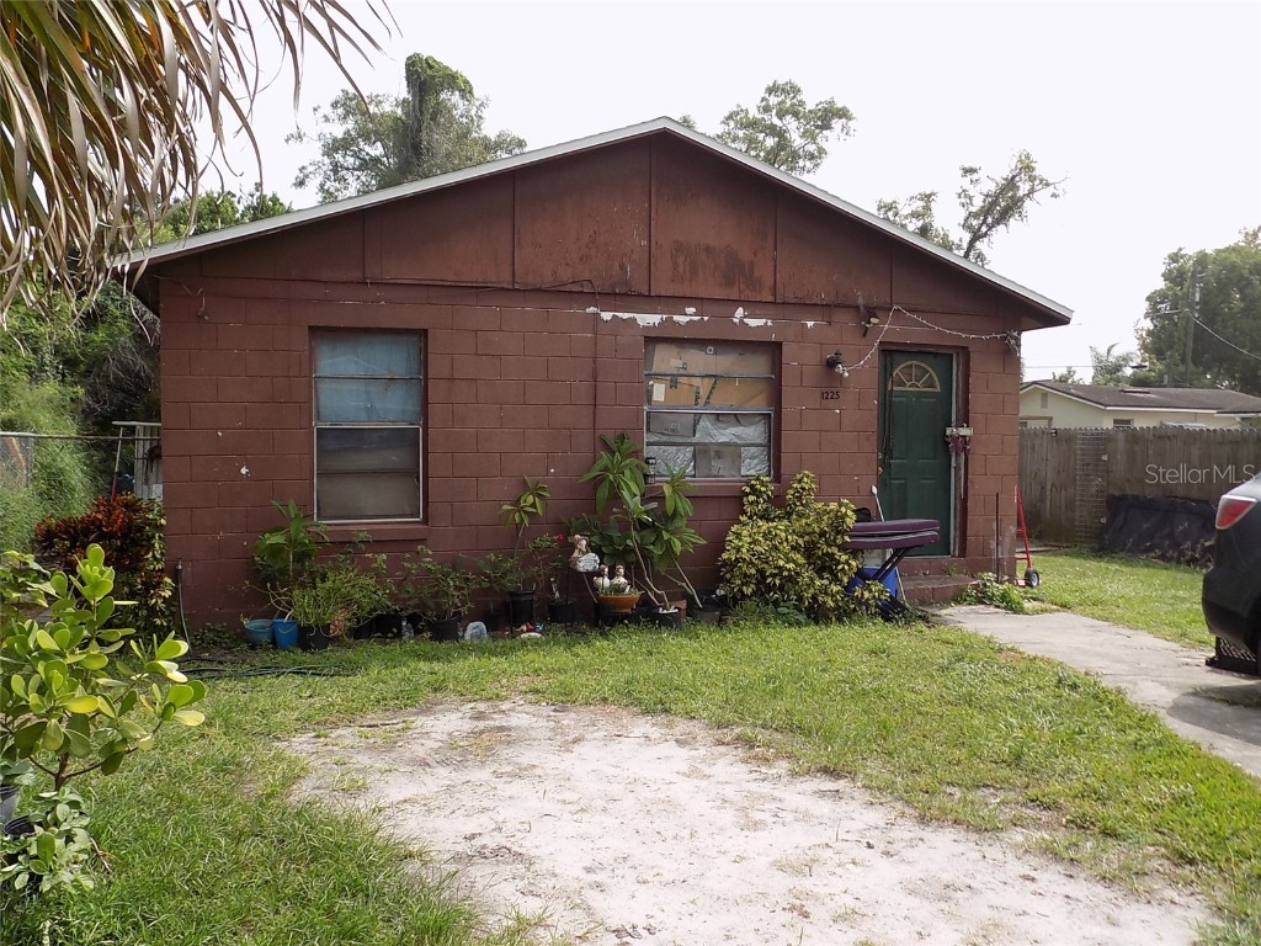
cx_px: 630
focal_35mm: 27
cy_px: 473
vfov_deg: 51.4
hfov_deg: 65.3
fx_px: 984
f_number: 3.2
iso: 80
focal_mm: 4.8
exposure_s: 1/640
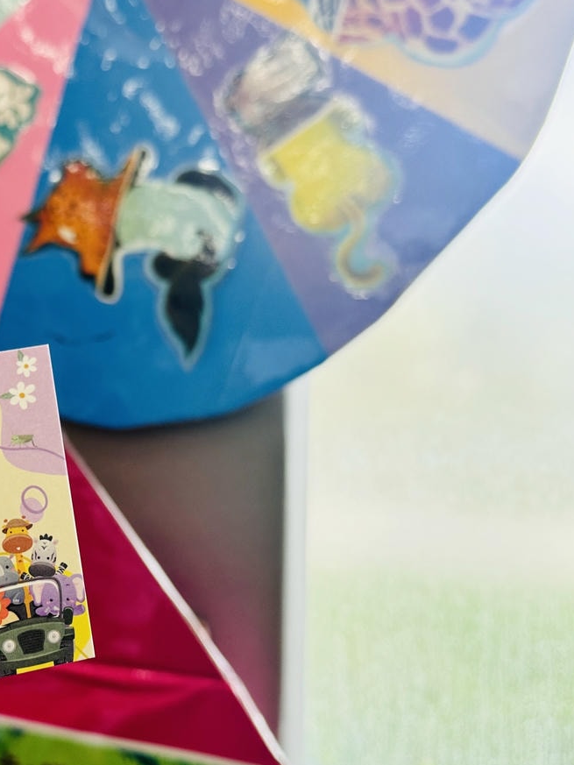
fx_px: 973
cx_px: 74
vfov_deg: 42.9
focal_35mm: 44
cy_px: 393
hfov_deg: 31.6
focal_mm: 6.76
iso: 100
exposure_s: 1/121
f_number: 1.78
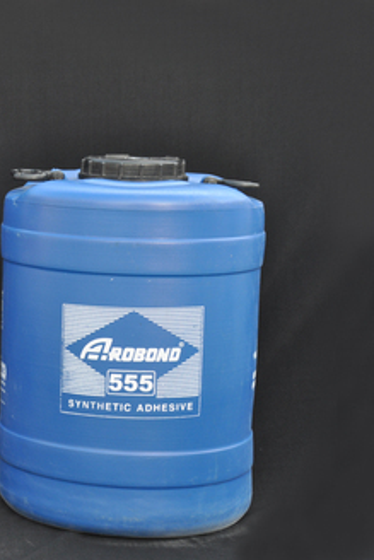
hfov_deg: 13.2
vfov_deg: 19.9
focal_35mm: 103
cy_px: 280
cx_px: 22
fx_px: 1600
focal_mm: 45
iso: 400
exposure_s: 1/125
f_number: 8
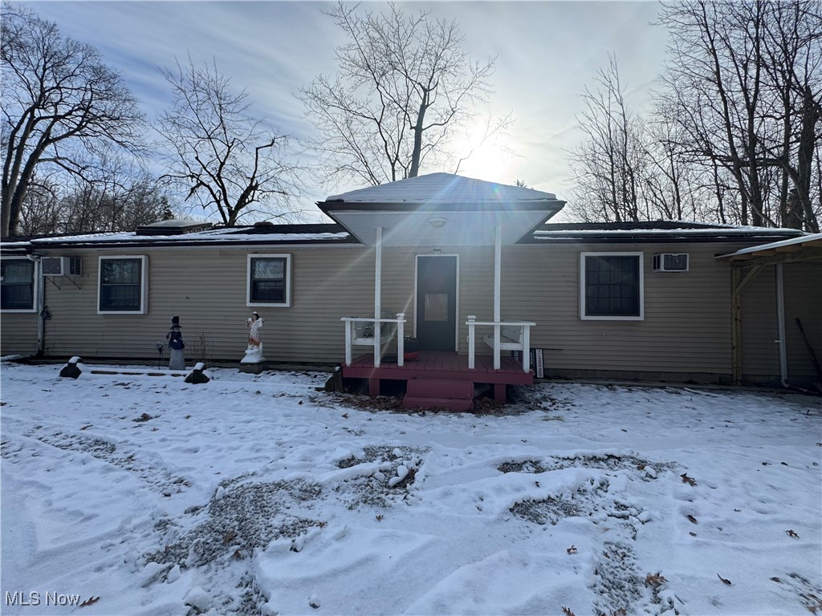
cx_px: 411
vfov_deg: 85.7
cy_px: 308
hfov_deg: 102.1
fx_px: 332
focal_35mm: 14
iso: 40
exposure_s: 1/1449
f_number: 2.2
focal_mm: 2.22
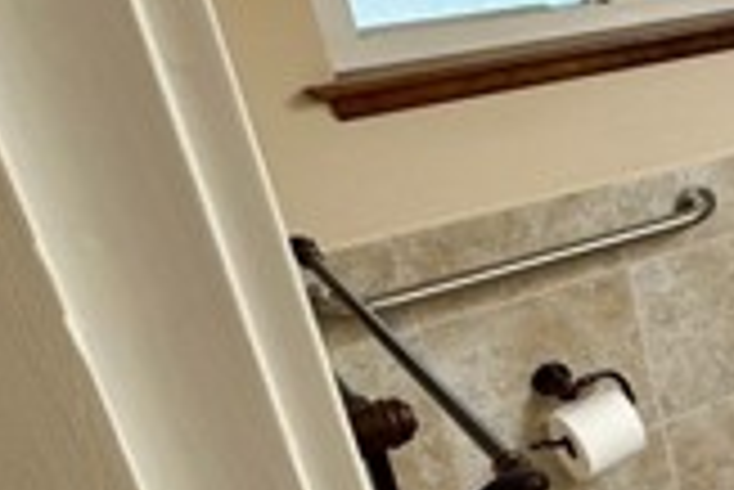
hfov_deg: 23.7
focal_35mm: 57
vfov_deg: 23.8
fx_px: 1163
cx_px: 1220
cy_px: 238
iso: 125
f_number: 2.2
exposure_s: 1/120
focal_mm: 2.22
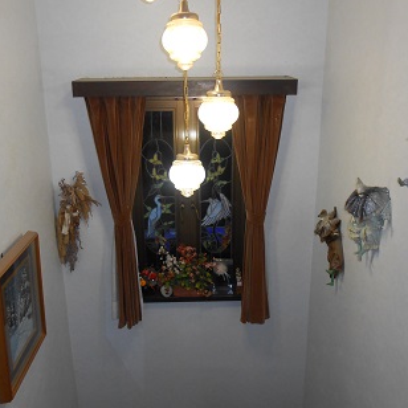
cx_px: 195
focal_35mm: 31
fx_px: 413
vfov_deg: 52.5
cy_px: 204
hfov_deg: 52.5
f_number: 3.5
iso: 200
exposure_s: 1/25
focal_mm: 4.6
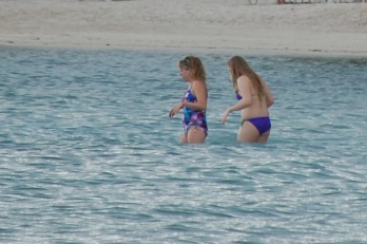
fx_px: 14038
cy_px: -231
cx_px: 342
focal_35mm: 1379
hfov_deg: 1.5
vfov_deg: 1.0
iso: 400
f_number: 5.6
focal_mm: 200
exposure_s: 1/640
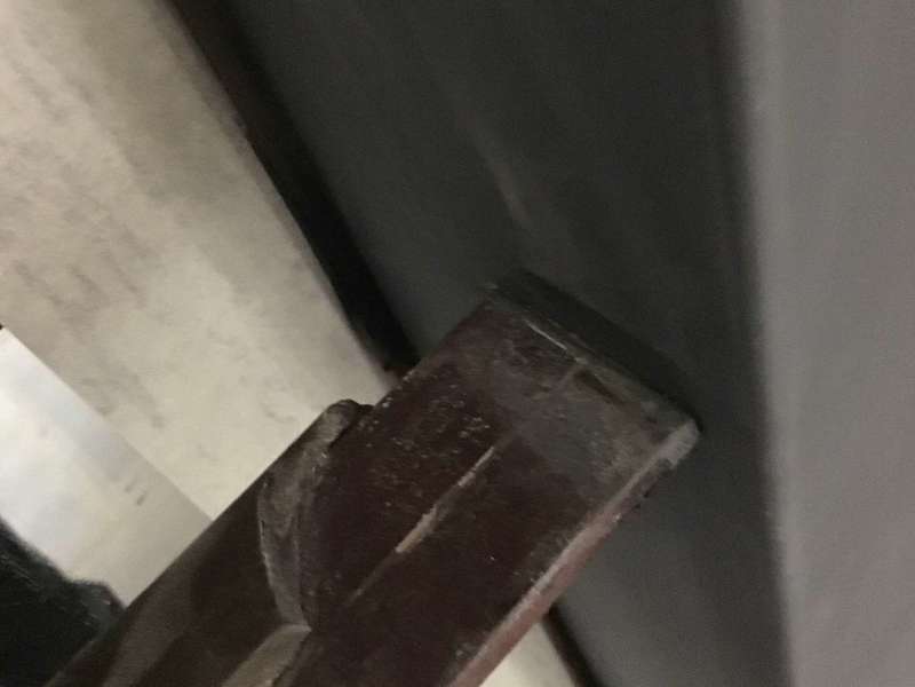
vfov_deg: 48.2
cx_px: 458
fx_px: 767
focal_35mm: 29
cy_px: 344
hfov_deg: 61.7
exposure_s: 1/17
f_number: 2.2
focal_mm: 4.15
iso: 1250
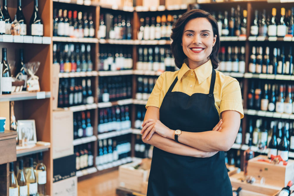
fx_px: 449
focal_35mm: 55
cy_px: 98
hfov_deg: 36.2
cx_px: 147
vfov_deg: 24.6
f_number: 2
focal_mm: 55
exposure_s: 1/200
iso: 800
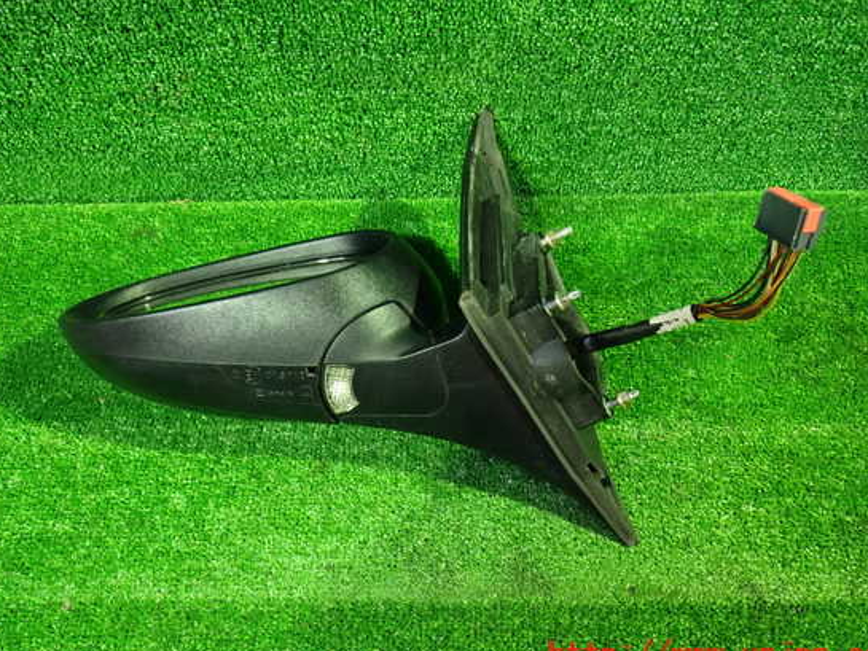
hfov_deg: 55.3
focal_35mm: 33
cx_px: 430
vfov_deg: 43.0
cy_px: 318
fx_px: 828
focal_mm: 5.4
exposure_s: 1/25
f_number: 2.3
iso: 800
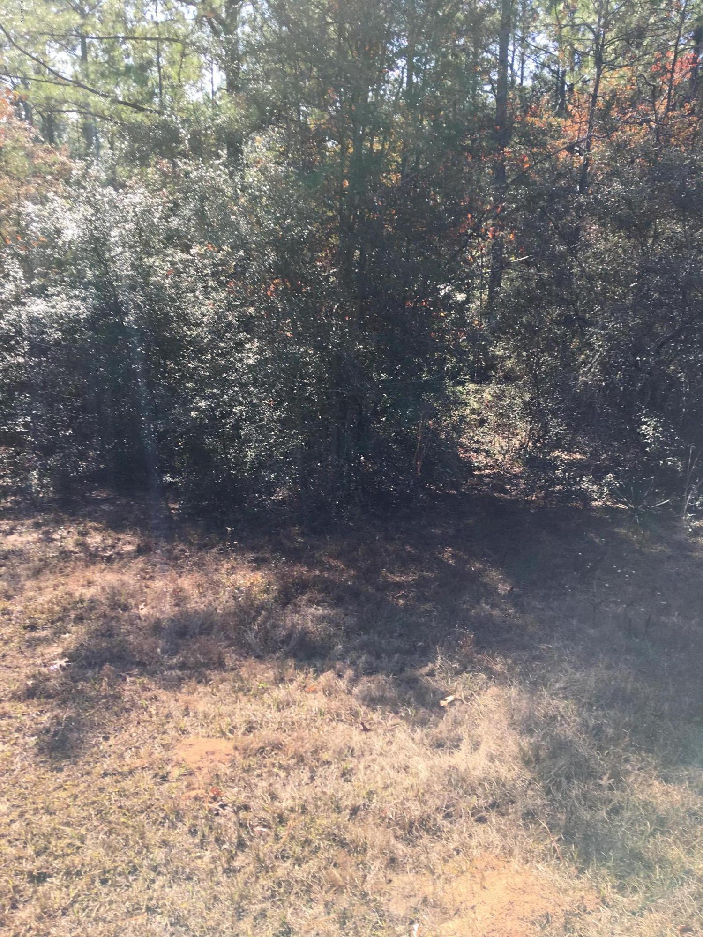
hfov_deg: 48.2
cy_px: 468
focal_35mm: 29
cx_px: 352
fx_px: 785
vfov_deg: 61.7
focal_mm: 4.15
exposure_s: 1/444
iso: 25
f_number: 2.2
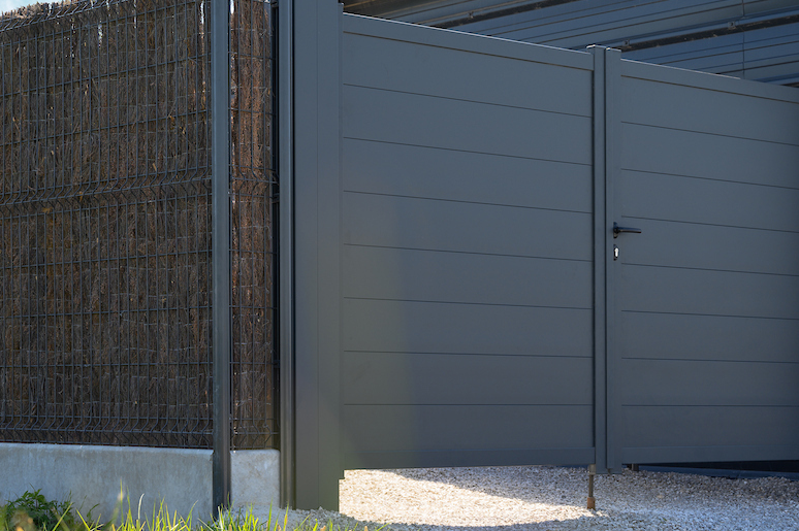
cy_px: 219
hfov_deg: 26.6
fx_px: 1686
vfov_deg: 17.9
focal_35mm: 76
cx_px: 290
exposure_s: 1/250
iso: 125
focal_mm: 49
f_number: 5
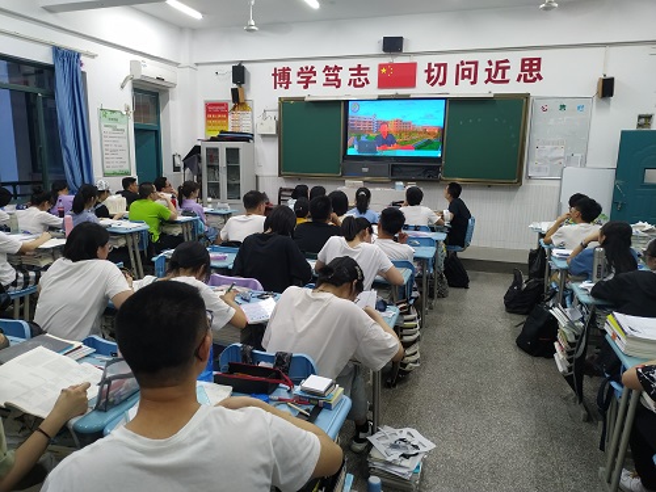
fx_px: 455
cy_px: 246
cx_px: 328
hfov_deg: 71.6
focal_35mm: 24
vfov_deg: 56.8
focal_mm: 3.94
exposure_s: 1/20
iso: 250
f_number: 1.9
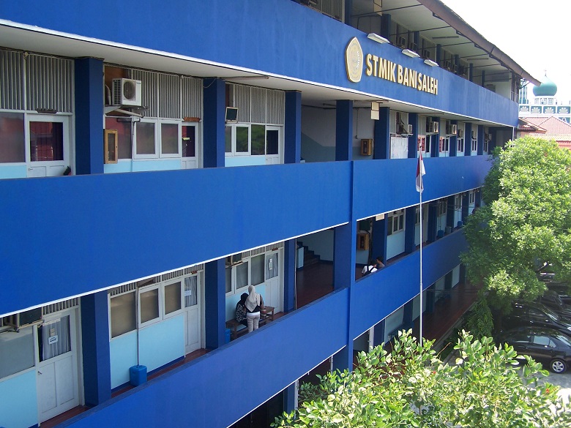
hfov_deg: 49.0
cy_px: 214
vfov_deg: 37.7
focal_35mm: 38
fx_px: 627
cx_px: 286
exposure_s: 1/320
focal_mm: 6.3
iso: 80
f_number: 2.8
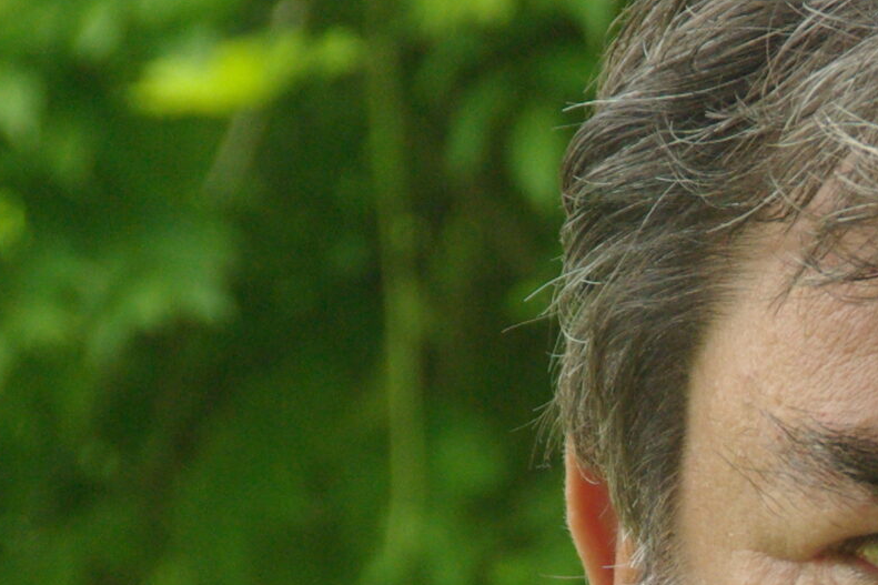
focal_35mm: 535
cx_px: 1122
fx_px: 13044
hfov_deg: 3.8
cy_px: 615
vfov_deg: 2.6
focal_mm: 110
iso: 800
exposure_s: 1/250
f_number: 8
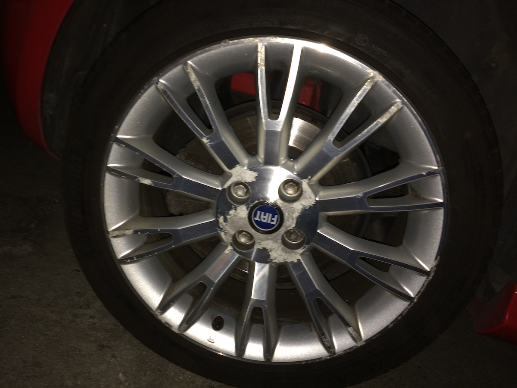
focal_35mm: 29
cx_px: 258
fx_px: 433
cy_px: 194
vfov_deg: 48.2
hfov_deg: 61.7
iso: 50
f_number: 2.2
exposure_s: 1/20
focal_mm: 4.15
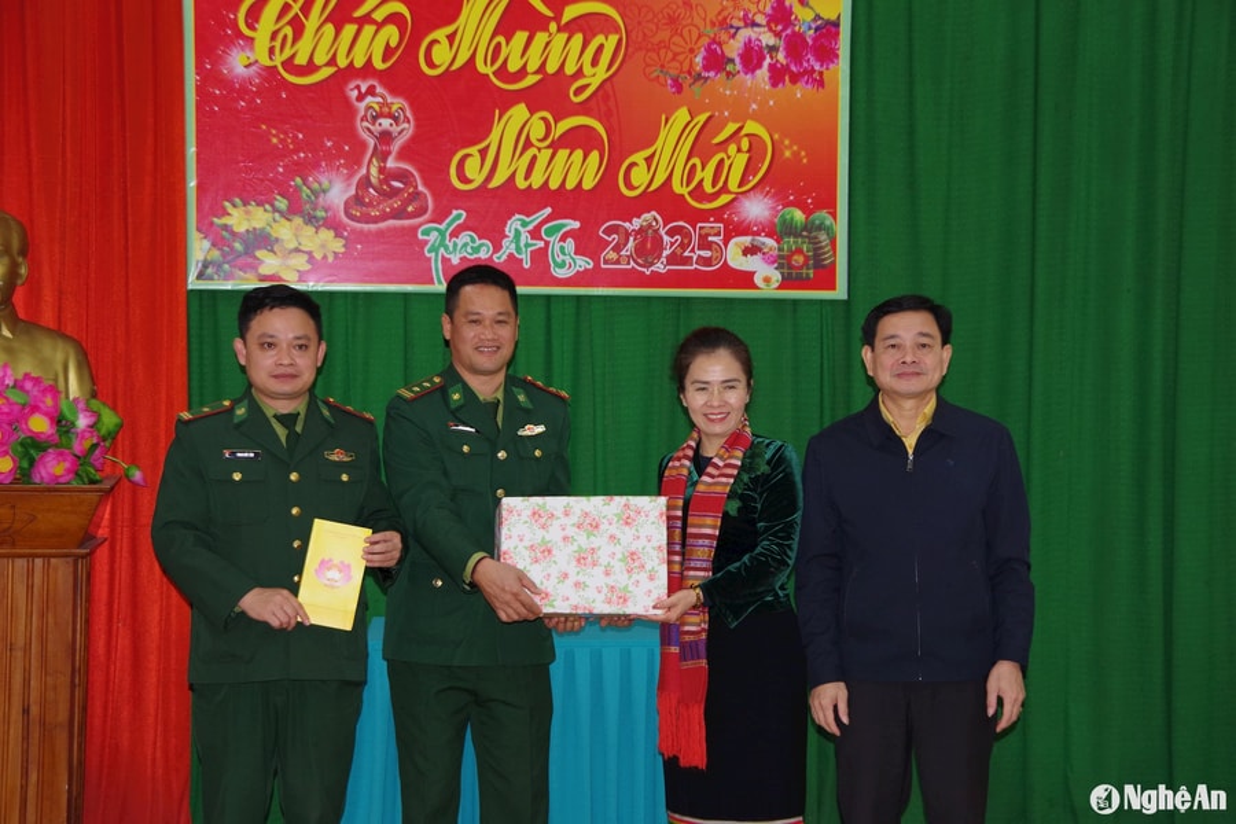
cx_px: 618
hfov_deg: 33.4
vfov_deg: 22.6
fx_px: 2060
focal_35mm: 60
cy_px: 412
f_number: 5.6
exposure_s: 1/50
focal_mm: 40
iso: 800
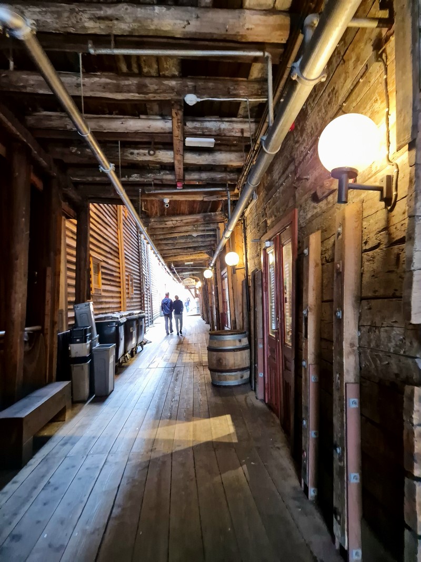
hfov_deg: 58.9
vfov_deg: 73.9
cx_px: 210
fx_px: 373
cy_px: 281
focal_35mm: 23
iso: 640
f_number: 1.8
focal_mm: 5.4
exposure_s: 1/50
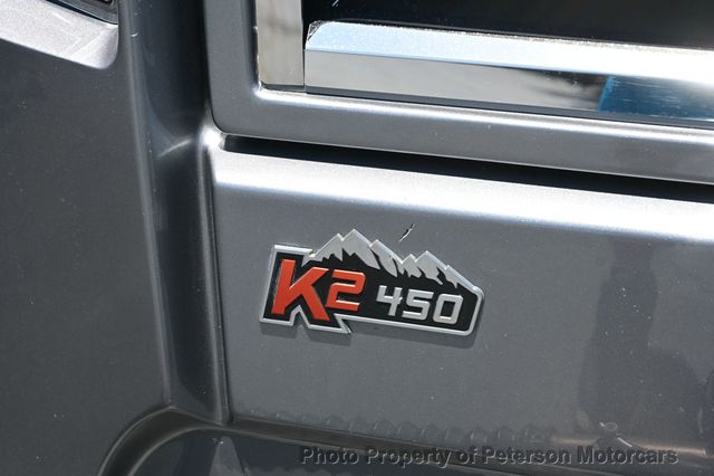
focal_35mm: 75
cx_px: 357
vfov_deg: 18.2
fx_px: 1487
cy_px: 238
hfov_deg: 27.0
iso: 100
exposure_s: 1/200
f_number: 7.1
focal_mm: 50
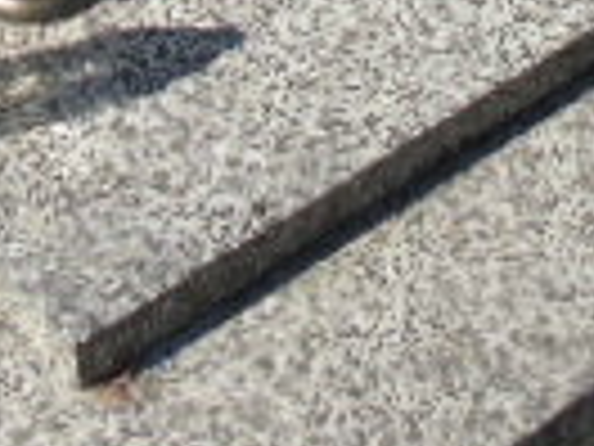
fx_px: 2076
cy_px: -608
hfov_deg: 16.3
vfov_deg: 10.6
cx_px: 387
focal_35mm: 121
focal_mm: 4.4
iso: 80
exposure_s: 1/640
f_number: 3.4
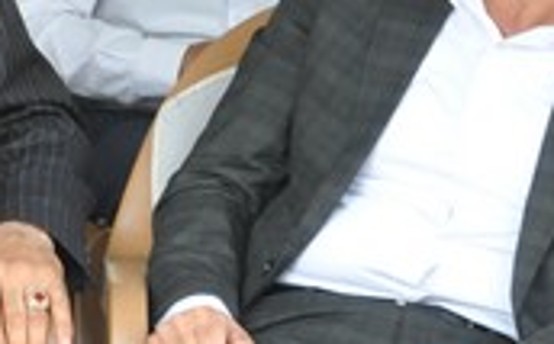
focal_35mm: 411
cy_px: 252
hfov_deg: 5.0
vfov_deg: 3.2
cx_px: -473
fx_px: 6197
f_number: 7.1
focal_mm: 66
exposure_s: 1/200
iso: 1250
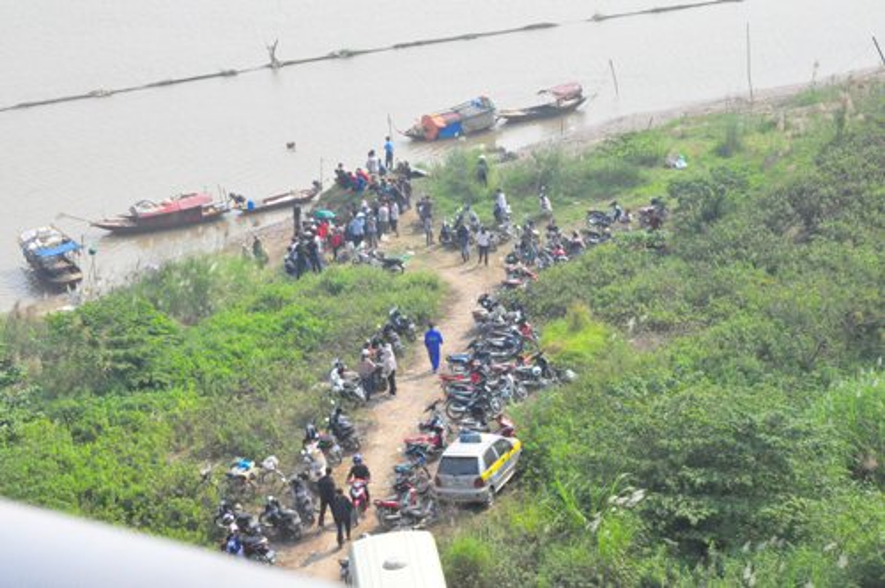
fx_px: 2283
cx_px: 442
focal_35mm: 93
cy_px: 294
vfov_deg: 14.7
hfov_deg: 21.9
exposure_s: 1/3200
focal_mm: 62
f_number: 14
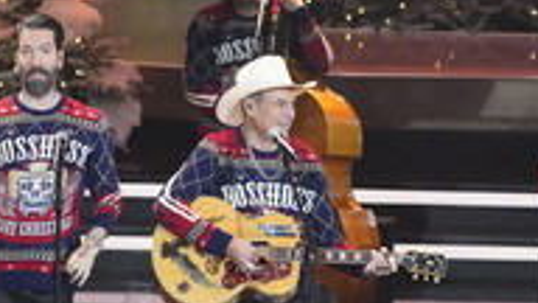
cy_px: 278
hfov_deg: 5.4
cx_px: 147
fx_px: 5692
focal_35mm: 399
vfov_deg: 3.0
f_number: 4
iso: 10000
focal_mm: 162
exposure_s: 1/320
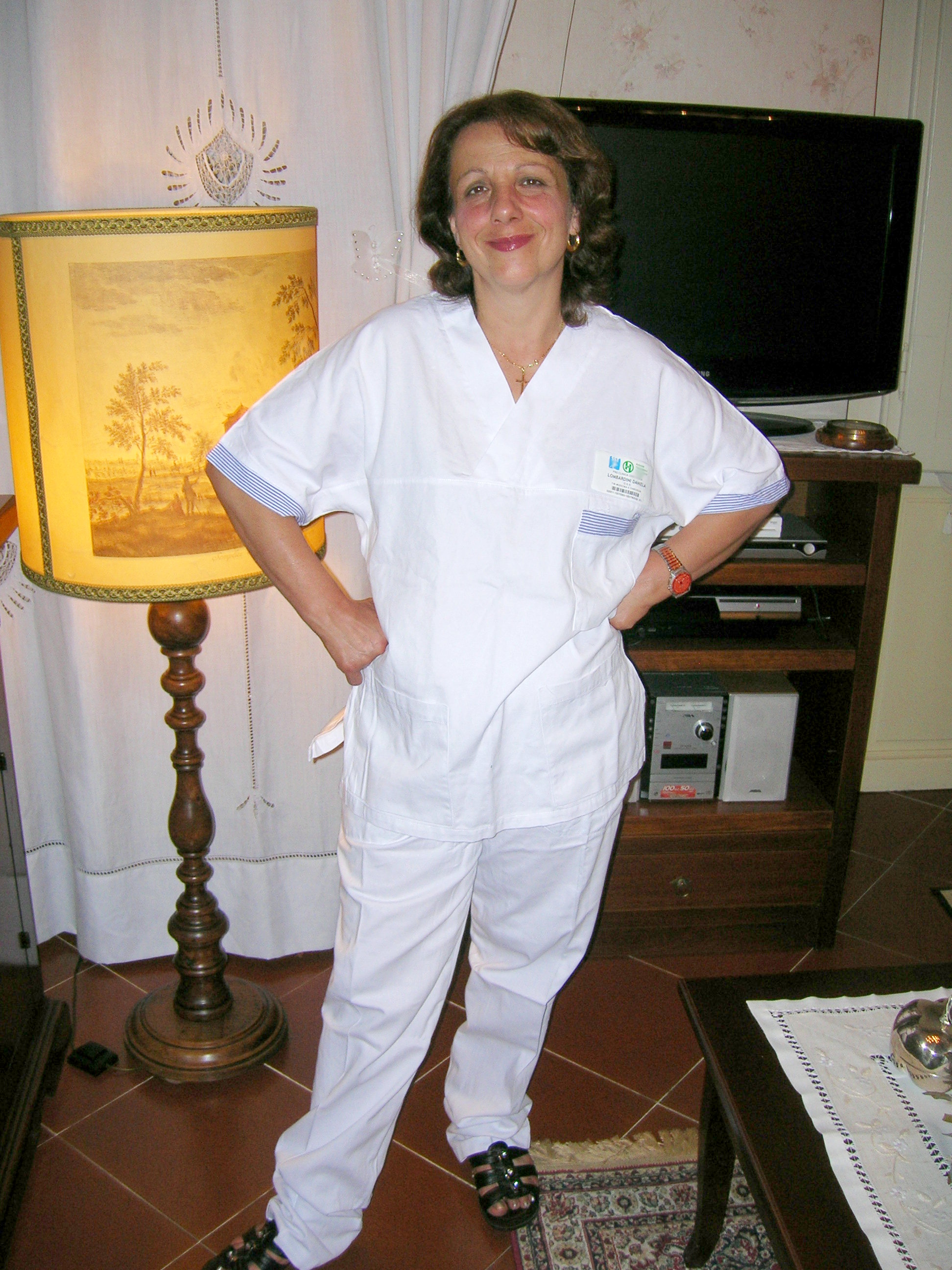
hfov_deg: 41.8
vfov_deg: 54.0
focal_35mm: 34
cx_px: 476
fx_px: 1247
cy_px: 635
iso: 50
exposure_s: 1/60.1
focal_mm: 5.7
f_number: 2.9
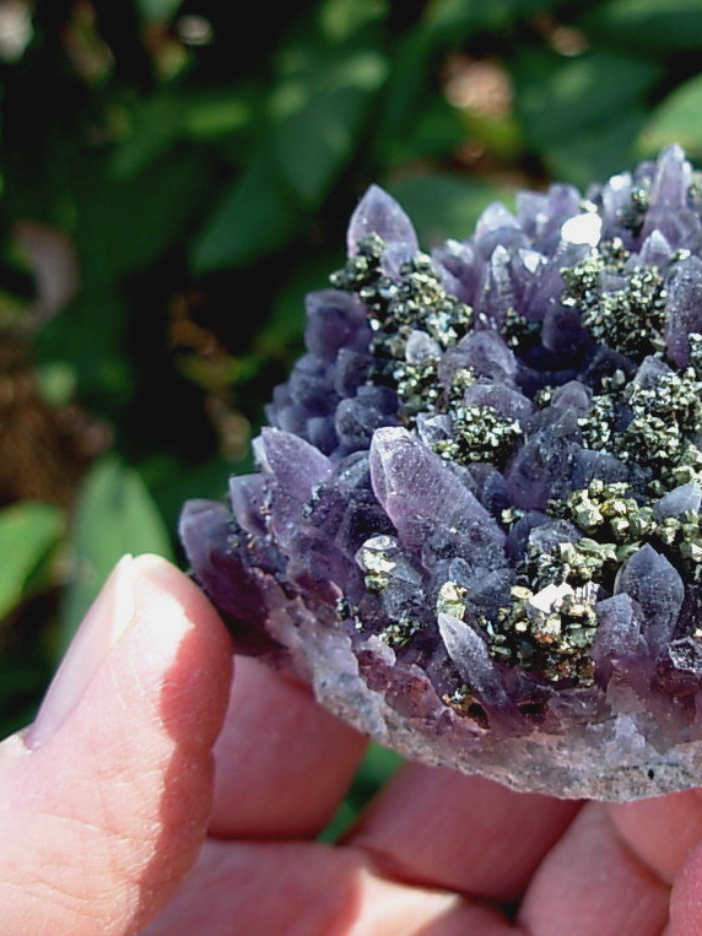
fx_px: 1379
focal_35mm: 51
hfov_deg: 27.9
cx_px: 573
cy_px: 469
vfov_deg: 37.5
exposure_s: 1/140
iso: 50
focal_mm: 6.3
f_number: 2.9
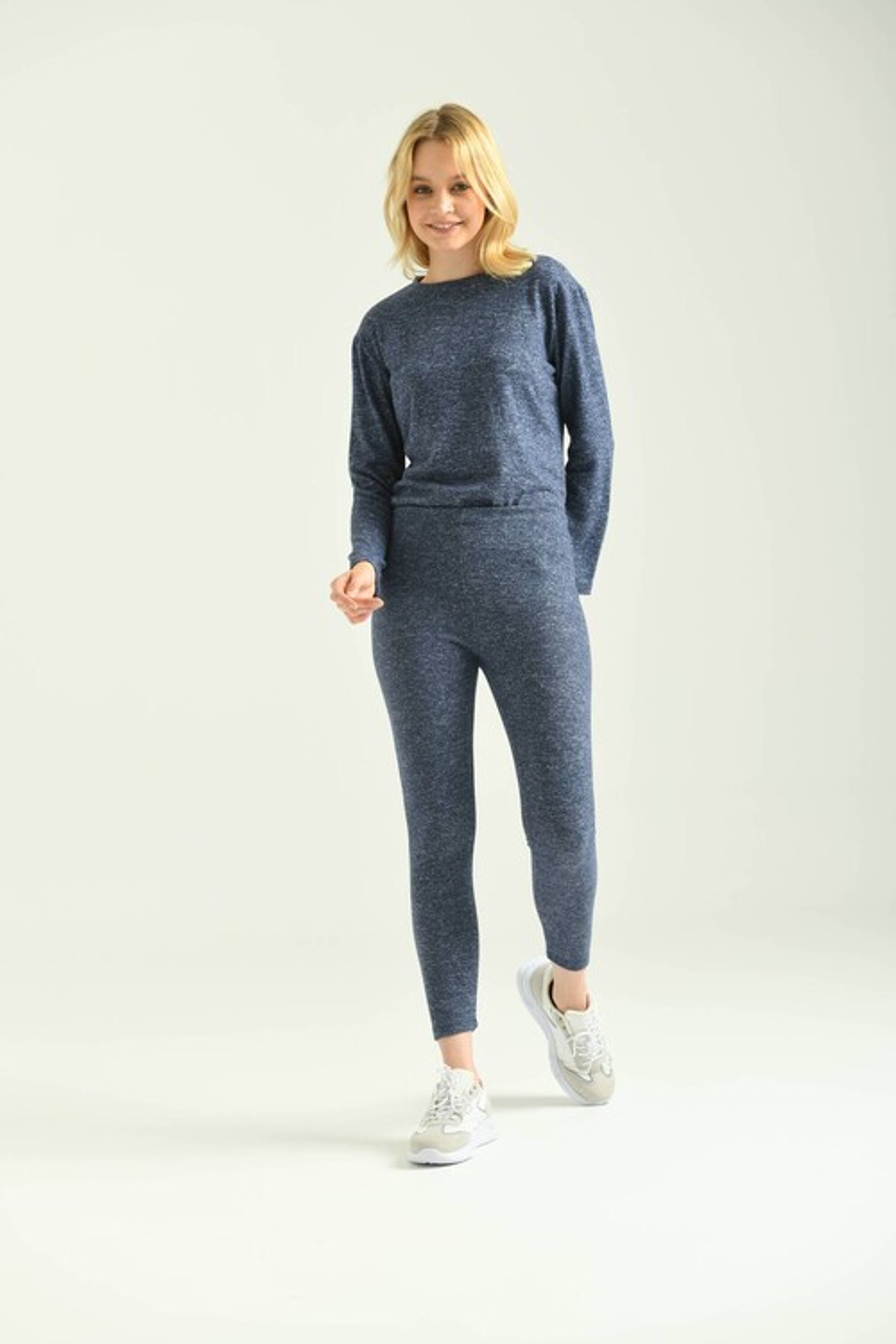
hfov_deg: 16.1
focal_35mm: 85
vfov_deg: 23.9
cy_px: 672
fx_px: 3173
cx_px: 448
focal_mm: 85
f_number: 5.6
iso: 125
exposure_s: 1/160
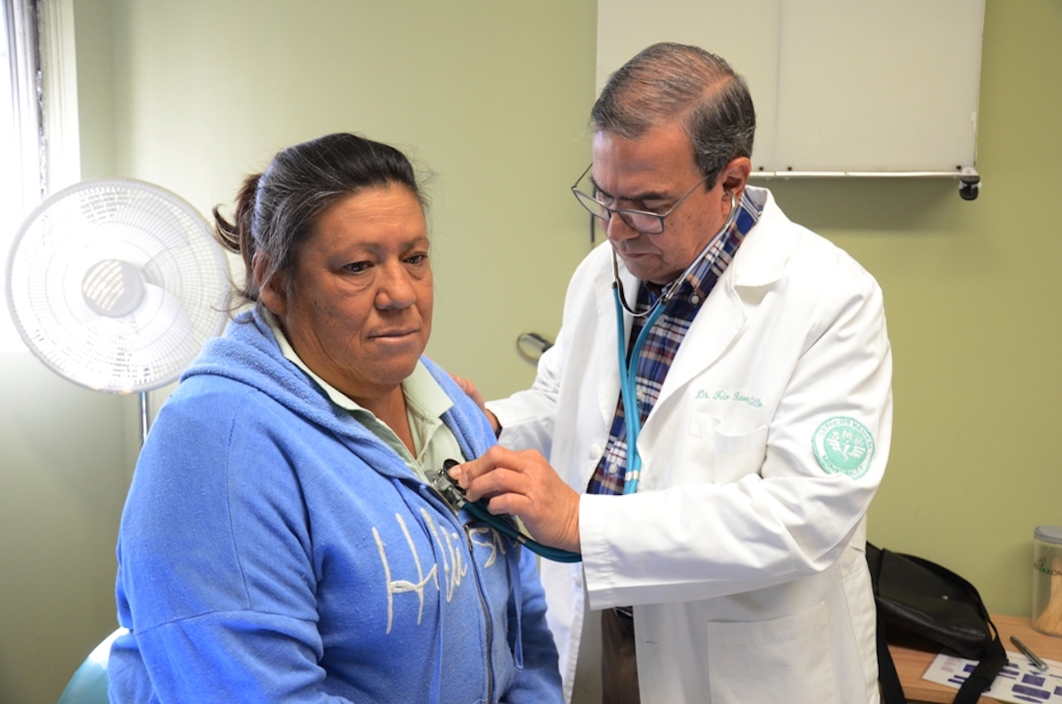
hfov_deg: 57.3
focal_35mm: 33
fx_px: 972
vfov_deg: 39.8
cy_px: 352
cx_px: 531
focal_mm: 22
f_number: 4
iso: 1000
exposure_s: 1/80
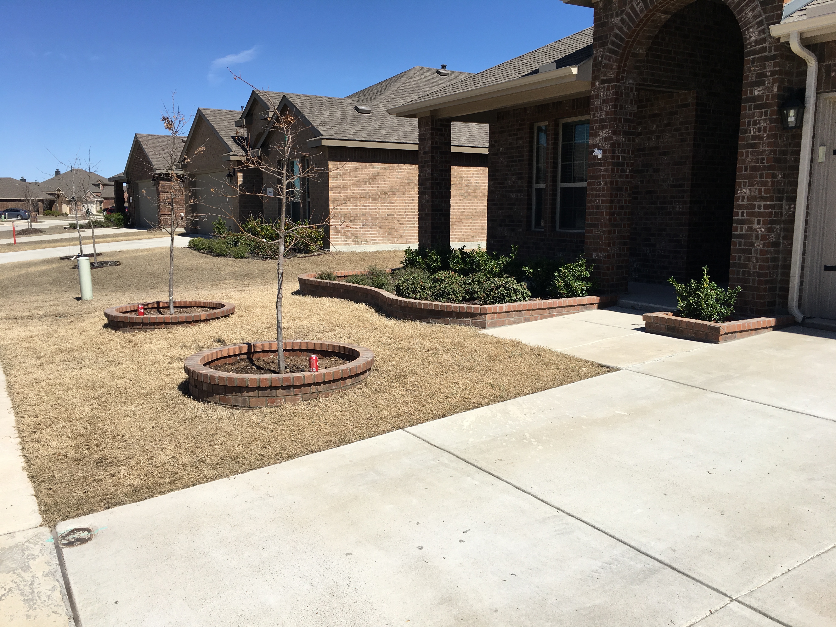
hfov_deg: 61.7
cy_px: 314
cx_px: 418
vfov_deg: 48.2
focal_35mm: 29
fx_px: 700
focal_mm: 4.15
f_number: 2.2
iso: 25
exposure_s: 1/2198
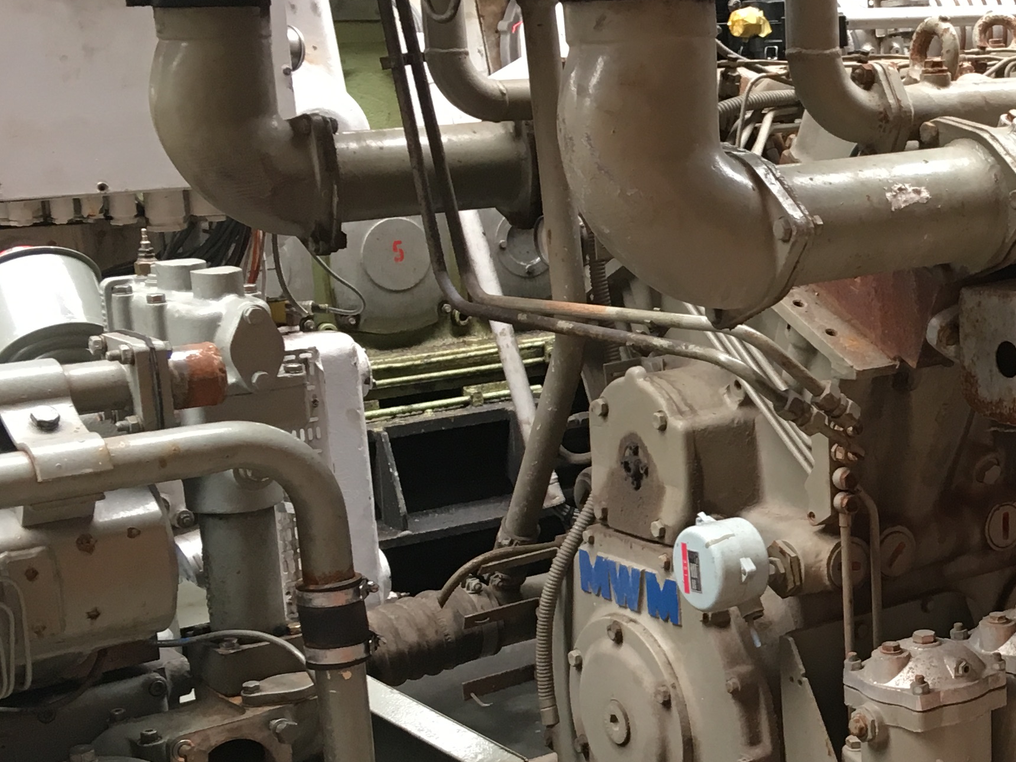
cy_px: 488
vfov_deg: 21.6
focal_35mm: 68
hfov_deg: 27.2
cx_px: 973
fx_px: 1996
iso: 80
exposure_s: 1/33
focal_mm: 4.15
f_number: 2.2
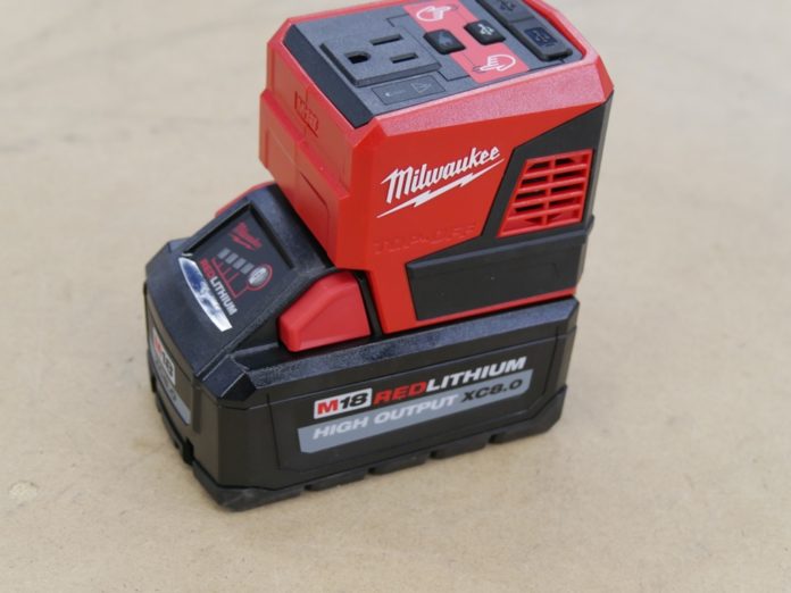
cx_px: 396
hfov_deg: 30.3
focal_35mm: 64
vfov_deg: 22.9
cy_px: 296
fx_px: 1462
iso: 1000
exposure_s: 1/80
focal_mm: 32
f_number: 4.4
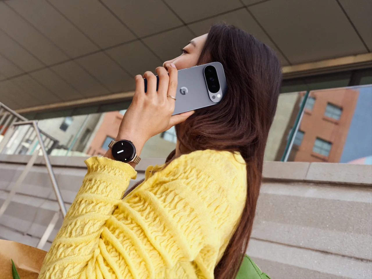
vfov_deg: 37.7
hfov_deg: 49.0
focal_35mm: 38
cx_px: 186
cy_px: 140
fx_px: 408
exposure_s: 1/320
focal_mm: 48.2
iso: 800
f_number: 8
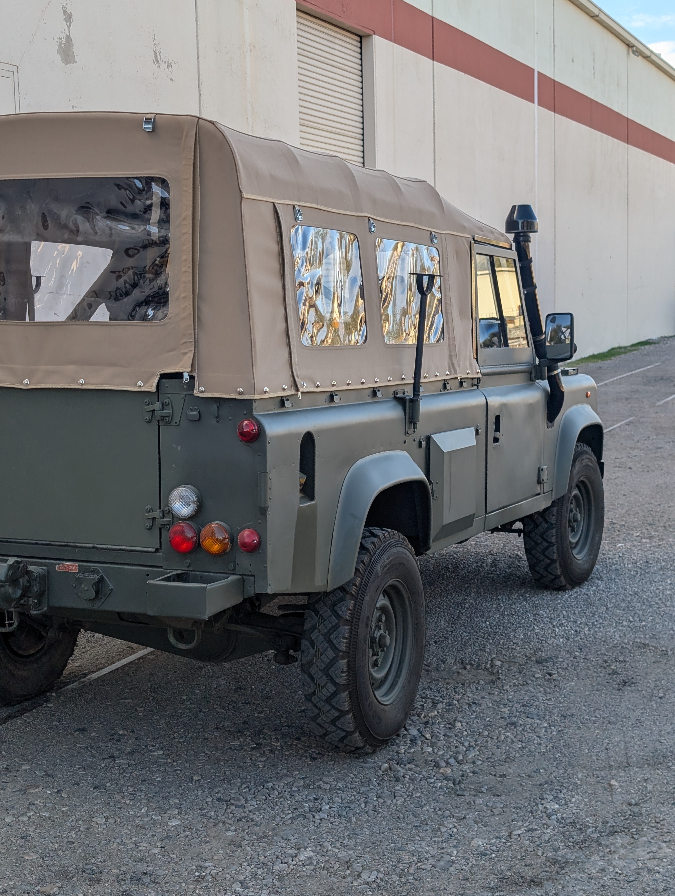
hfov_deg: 29.7
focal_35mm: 49
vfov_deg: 38.9
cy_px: 448
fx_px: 1271
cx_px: 338
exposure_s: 1/332
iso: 19
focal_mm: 6.9
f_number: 1.68
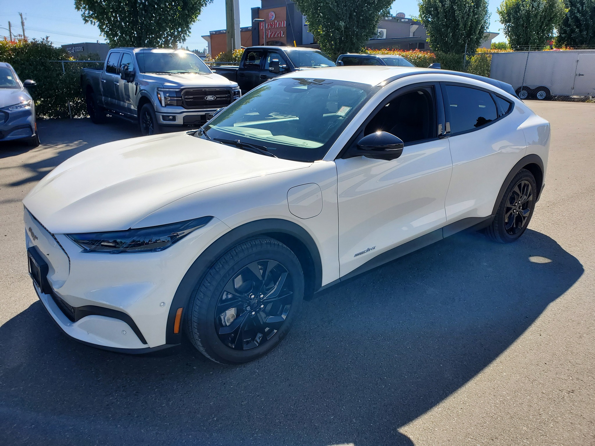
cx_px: 298
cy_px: 223
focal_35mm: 26
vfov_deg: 53.1
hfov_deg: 67.3
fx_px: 447
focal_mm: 4.3
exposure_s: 1/1336
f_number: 2.4
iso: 50
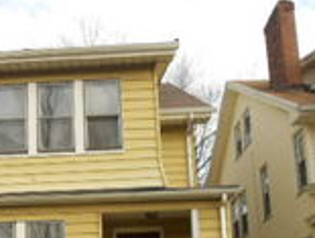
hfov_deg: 31.9
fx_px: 529
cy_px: 262
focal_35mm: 58
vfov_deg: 23.7
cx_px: 45
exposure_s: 1/200
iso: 80
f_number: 3.2
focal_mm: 4.6
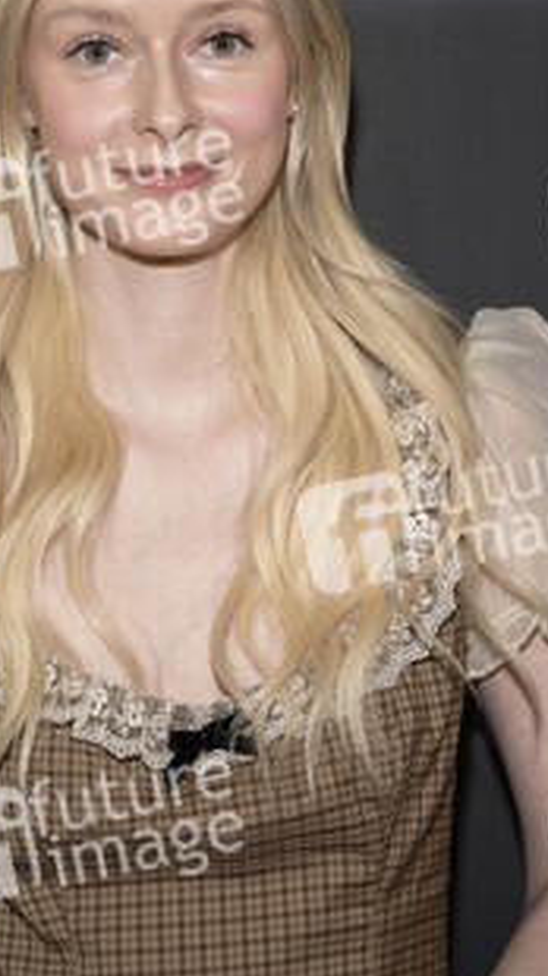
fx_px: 3079
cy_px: 362
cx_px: 173
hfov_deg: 10.2
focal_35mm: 119
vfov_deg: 18.0
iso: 800
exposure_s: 1/200
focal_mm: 88
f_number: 5.6
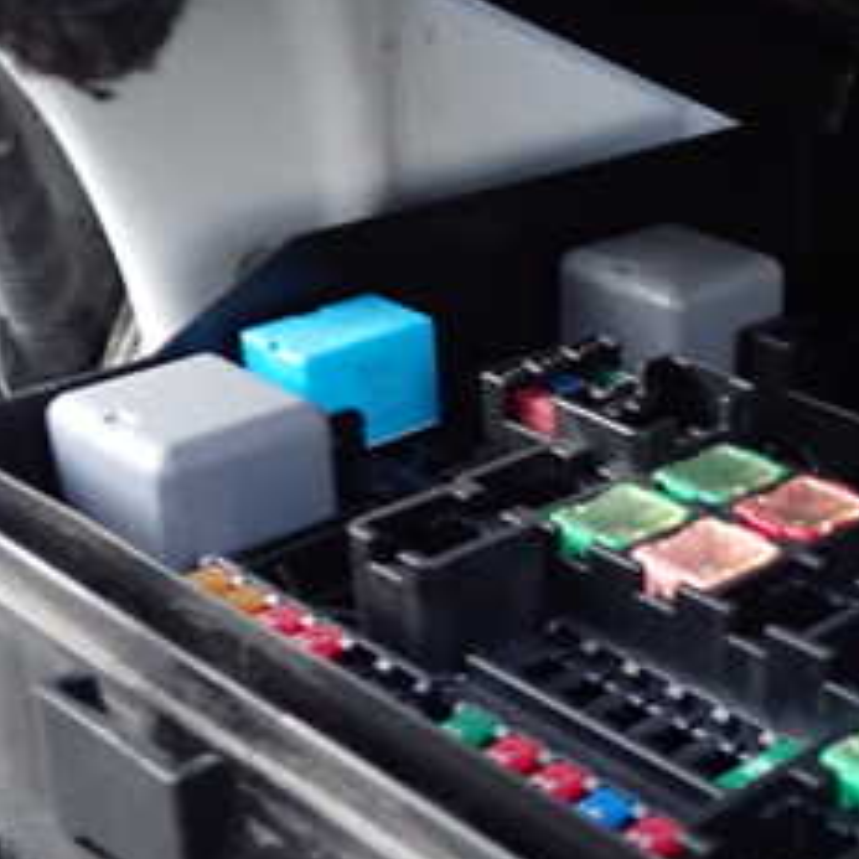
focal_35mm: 69
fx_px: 1937
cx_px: 803
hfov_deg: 24.2
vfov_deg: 24.9
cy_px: 584
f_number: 2.3
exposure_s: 1/20
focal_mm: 5.4
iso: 800
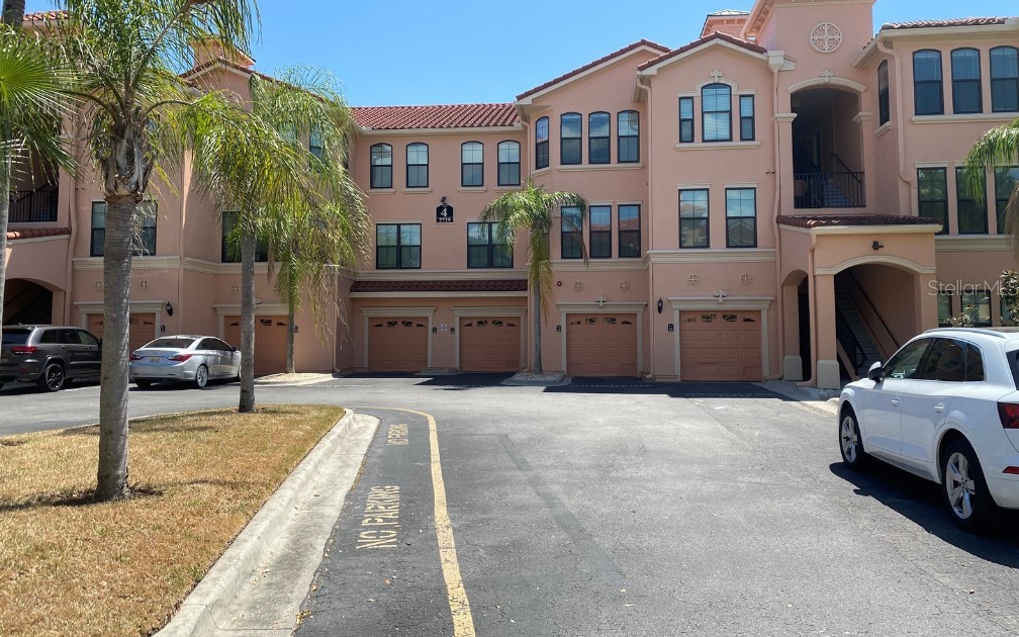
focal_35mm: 28
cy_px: 287
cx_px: 505
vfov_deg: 44.5
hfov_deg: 66.5
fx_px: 778
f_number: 1.8
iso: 32
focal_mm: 4.25
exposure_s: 1/2222
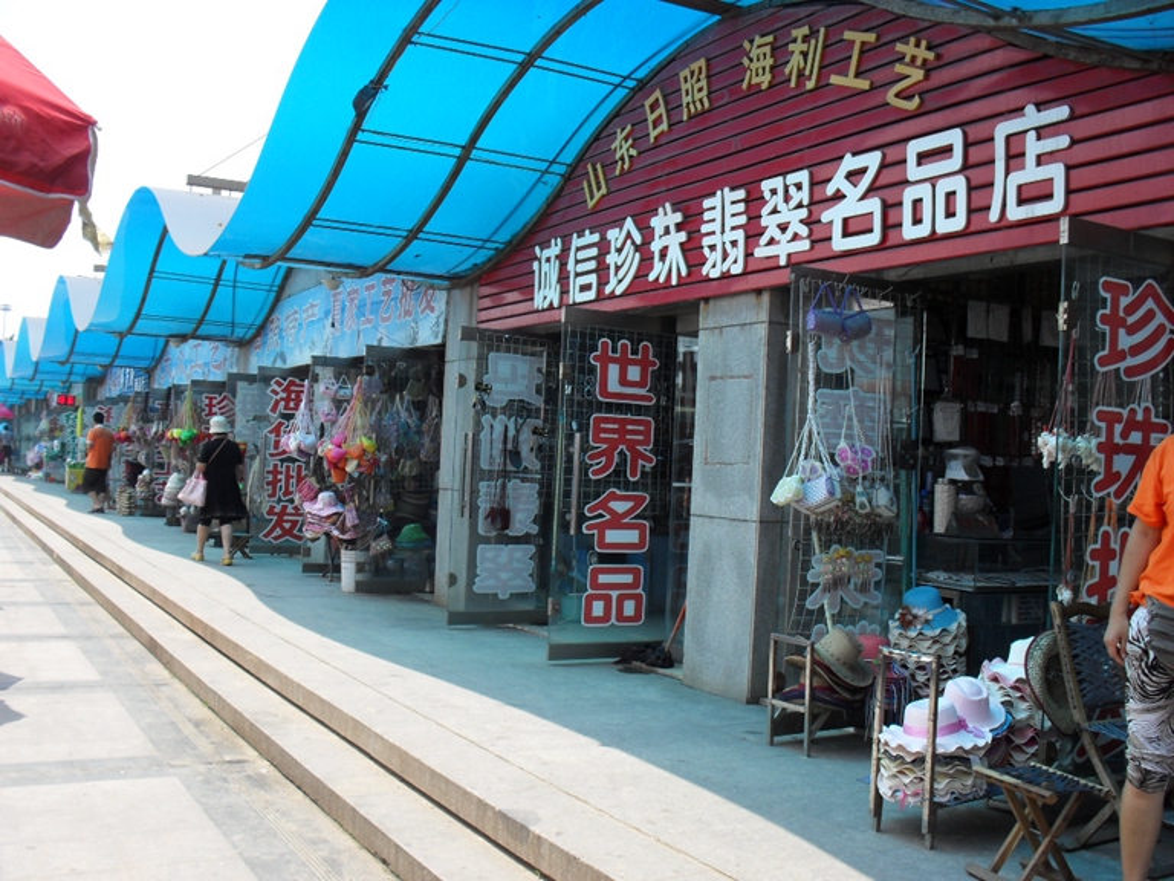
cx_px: 587
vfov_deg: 40.7
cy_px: 440
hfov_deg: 52.6
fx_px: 1187
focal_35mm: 35
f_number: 8.4
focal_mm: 6.3
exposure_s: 1/90
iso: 100
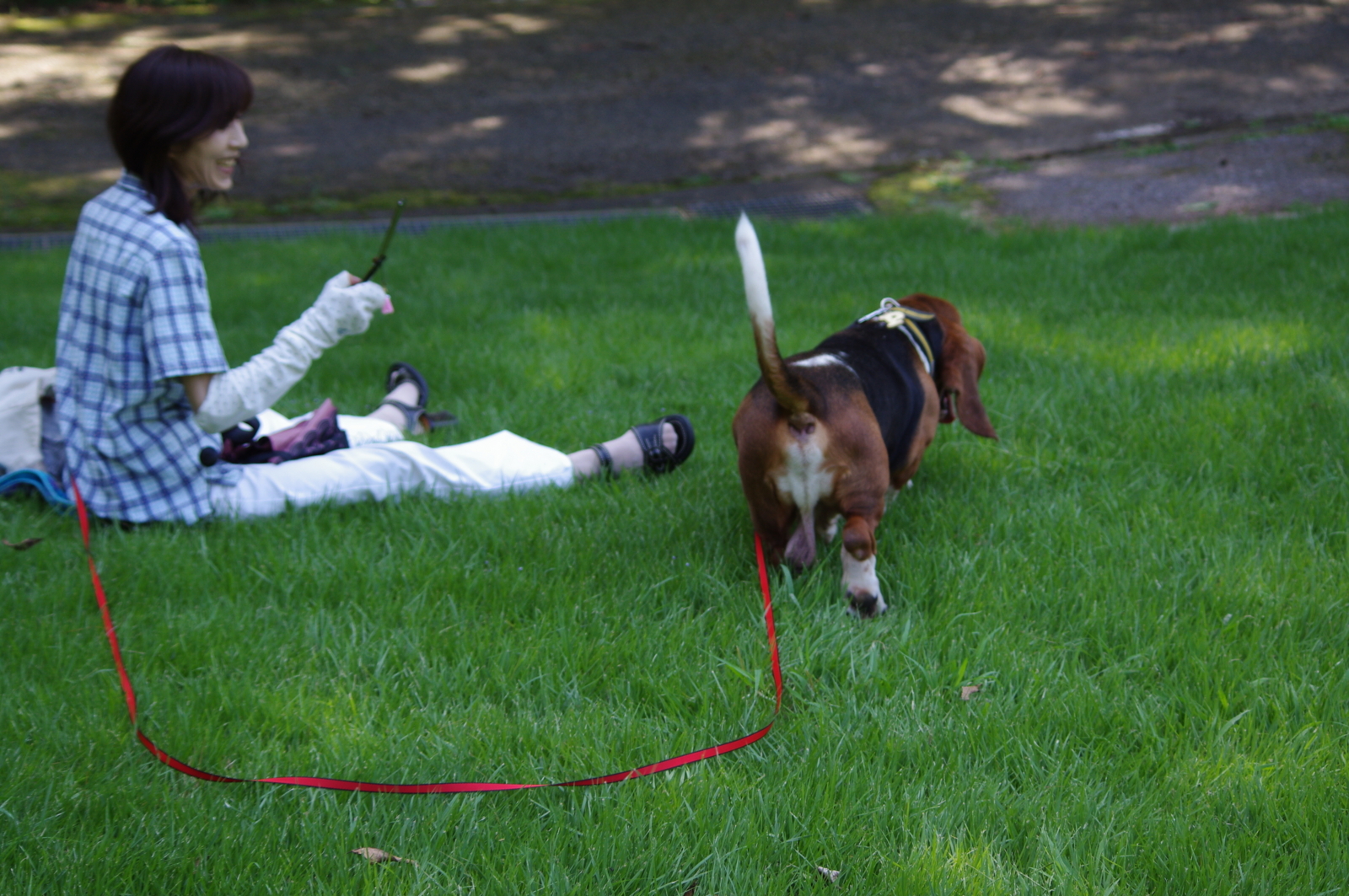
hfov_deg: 21.7
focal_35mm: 94
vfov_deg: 14.5
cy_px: 448
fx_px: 3518
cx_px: 674
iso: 200
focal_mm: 62.5
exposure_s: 1/200
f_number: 5
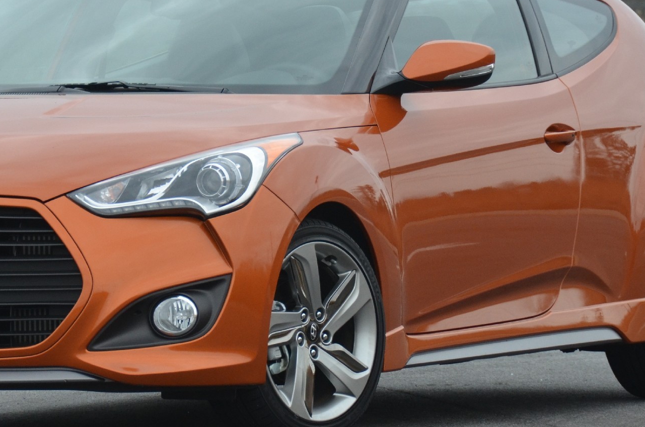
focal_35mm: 439
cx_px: 249
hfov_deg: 4.7
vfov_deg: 3.1
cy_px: 151
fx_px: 7851
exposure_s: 1/640
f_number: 5.6
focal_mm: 150
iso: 800
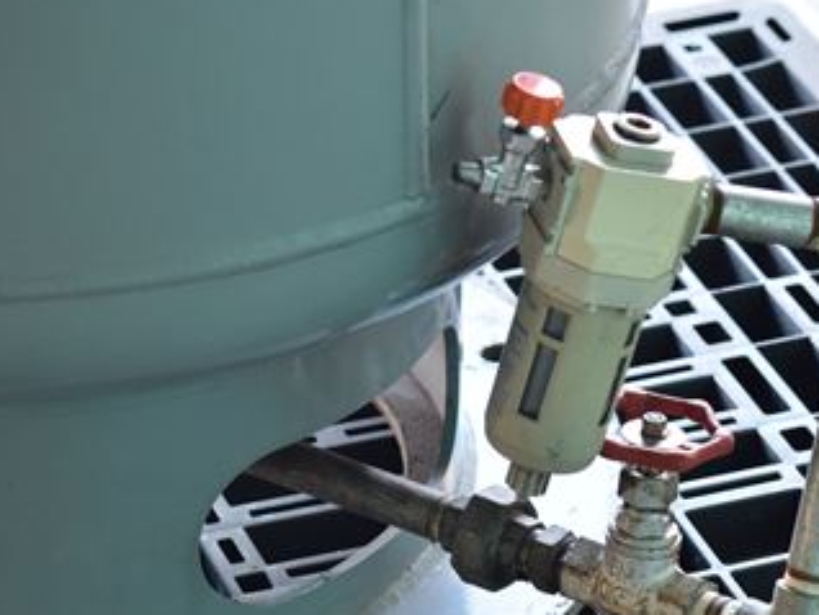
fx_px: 4564
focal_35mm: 193
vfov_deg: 7.7
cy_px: 376
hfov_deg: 10.2
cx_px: 549
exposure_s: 1/13
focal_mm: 85
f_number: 6.3
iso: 1250
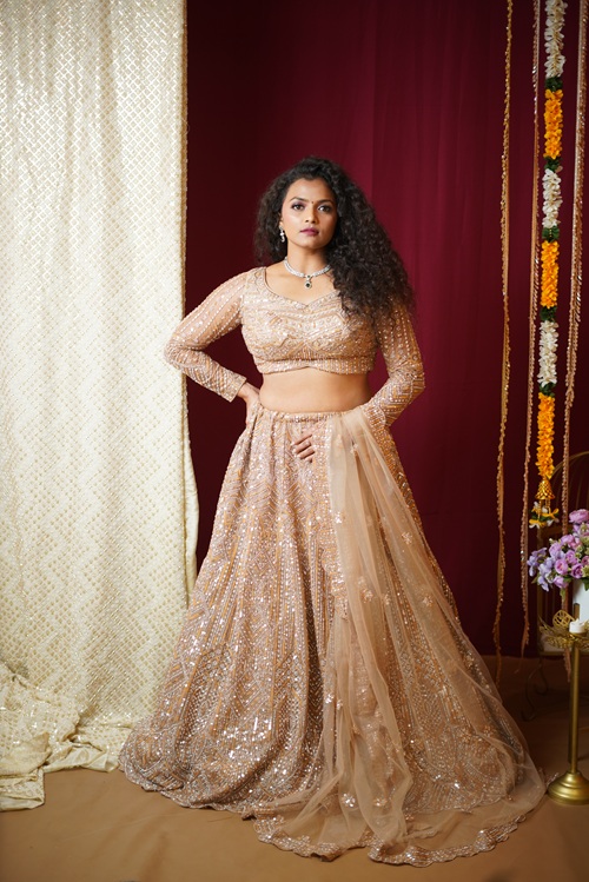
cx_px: 294
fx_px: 1226
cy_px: 441
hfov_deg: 27.0
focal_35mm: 50
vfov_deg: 39.6
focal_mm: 50
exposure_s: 1/200
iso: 400
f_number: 1.8
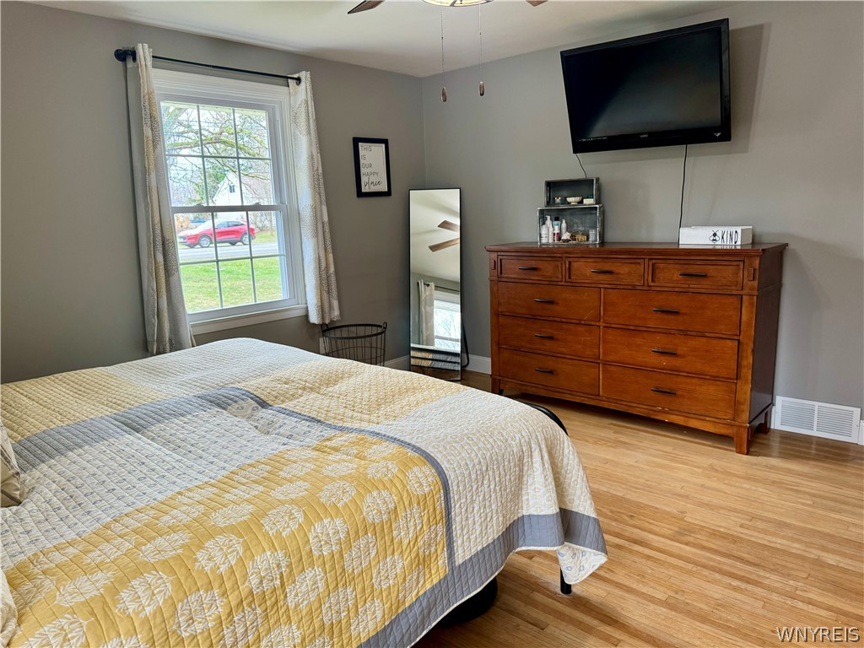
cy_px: 324
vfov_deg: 56.8
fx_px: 599
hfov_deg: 71.6
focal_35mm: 24
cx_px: 432
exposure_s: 1/113
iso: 200
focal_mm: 6.76
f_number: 1.78
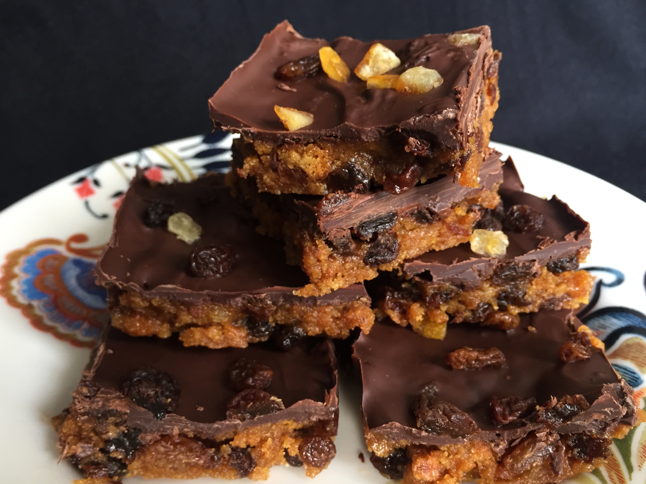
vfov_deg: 48.2
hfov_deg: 61.7
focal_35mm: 29
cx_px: 323
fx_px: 541
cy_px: 242
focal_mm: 4.15
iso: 125
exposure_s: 1/33
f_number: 2.2
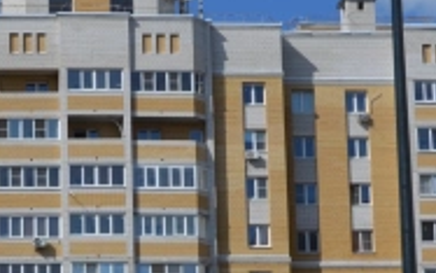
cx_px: 44
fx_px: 1771
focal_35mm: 149
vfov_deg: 8.7
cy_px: 310
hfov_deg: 13.9
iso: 100
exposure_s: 1/320
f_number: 9
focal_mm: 28
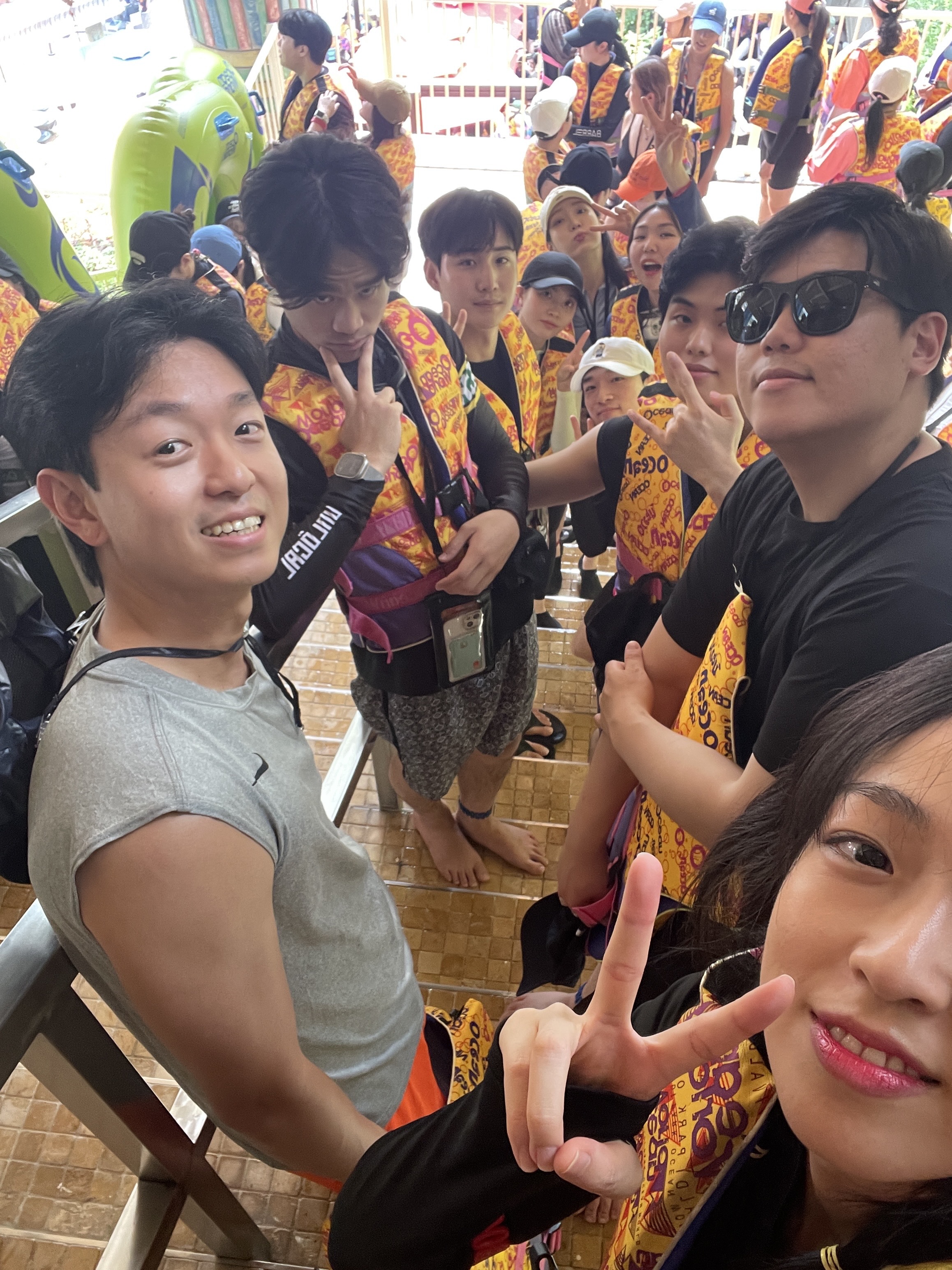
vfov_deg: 60.0
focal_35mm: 30
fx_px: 1100
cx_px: 476
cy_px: 635
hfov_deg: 46.8
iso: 125
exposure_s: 1/60
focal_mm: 2.71
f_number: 2.2
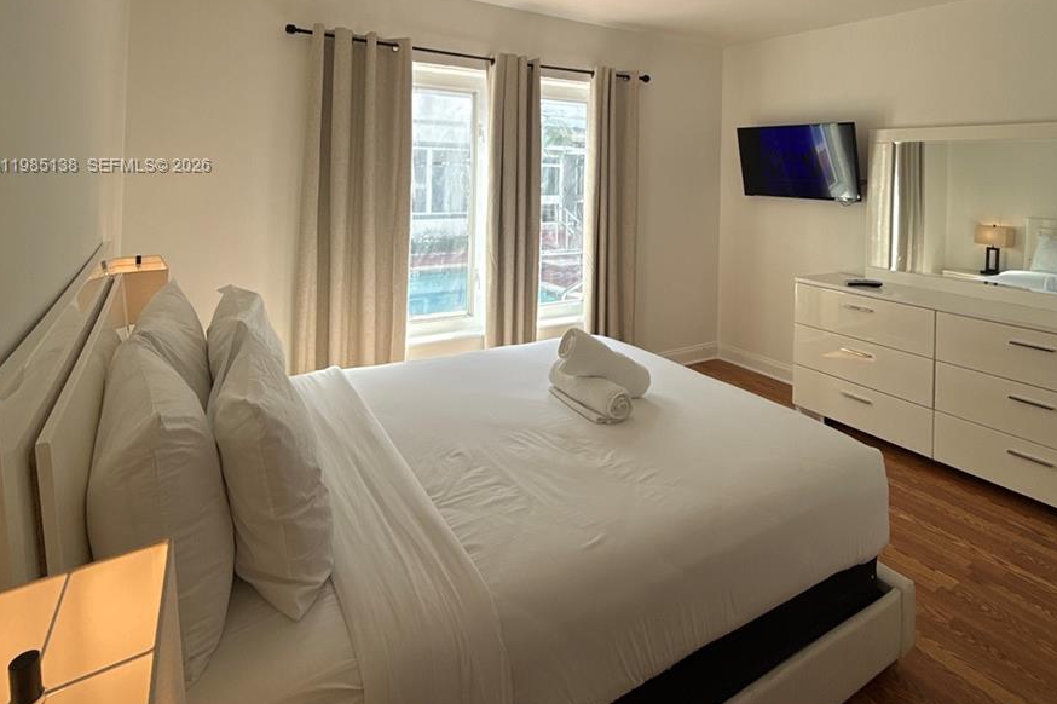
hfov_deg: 84.0
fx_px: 587
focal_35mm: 20
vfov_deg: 58.3
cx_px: 531
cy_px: 167
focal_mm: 2.22
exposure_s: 1/522
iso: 50
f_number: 2.2
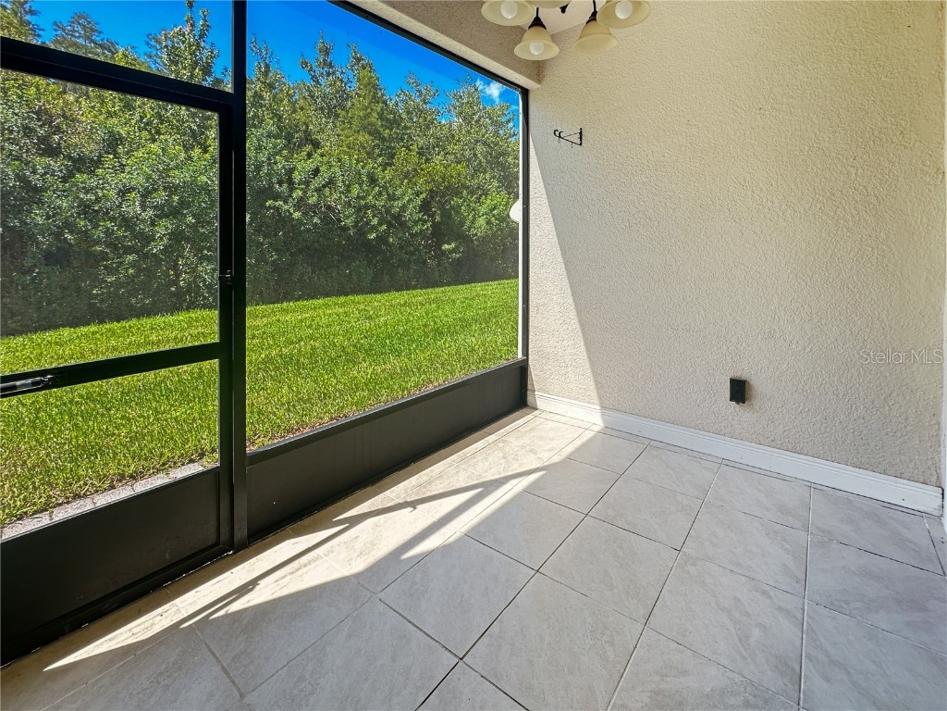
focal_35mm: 14
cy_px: 356
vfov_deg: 85.7
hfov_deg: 102.1
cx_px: 474
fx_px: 383
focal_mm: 2.22
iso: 64
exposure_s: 1/100
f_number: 2.2
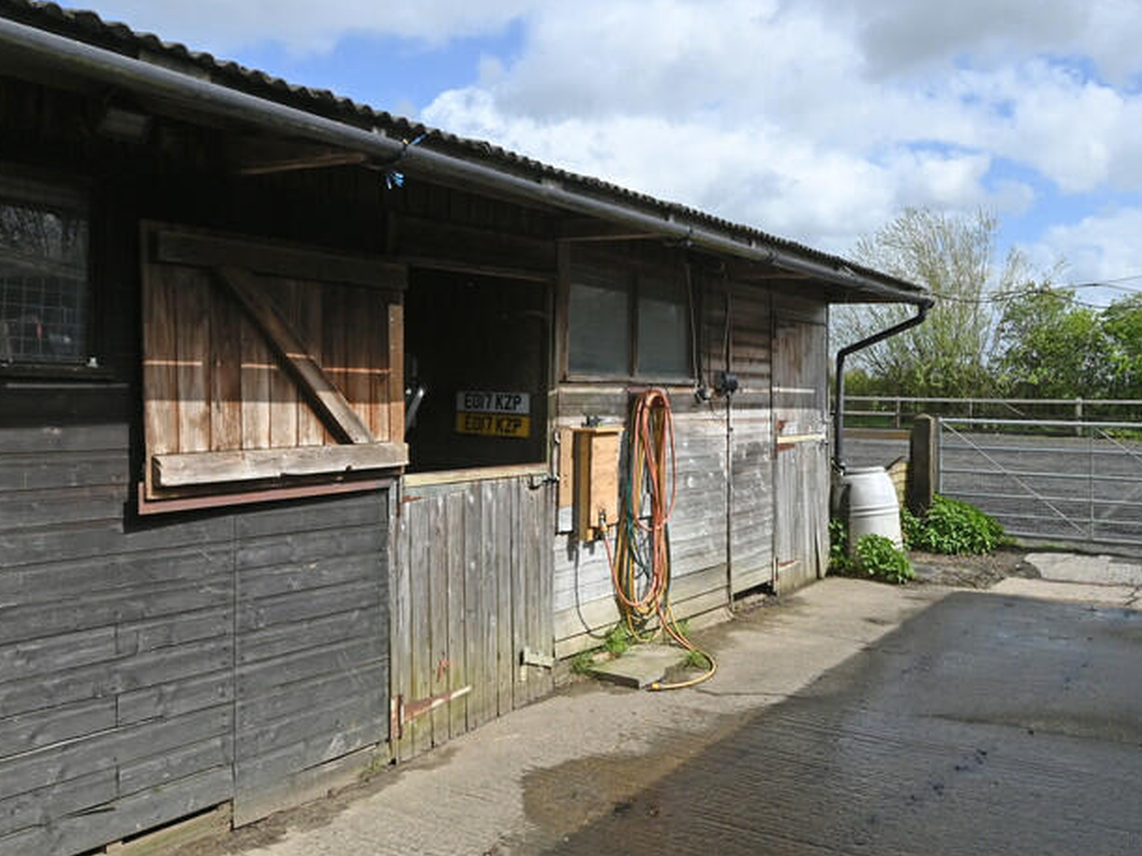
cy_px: 362
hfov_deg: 59.9
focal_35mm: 29
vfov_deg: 48.0
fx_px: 957
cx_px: 779
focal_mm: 18
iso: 400
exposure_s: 1/500
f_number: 11
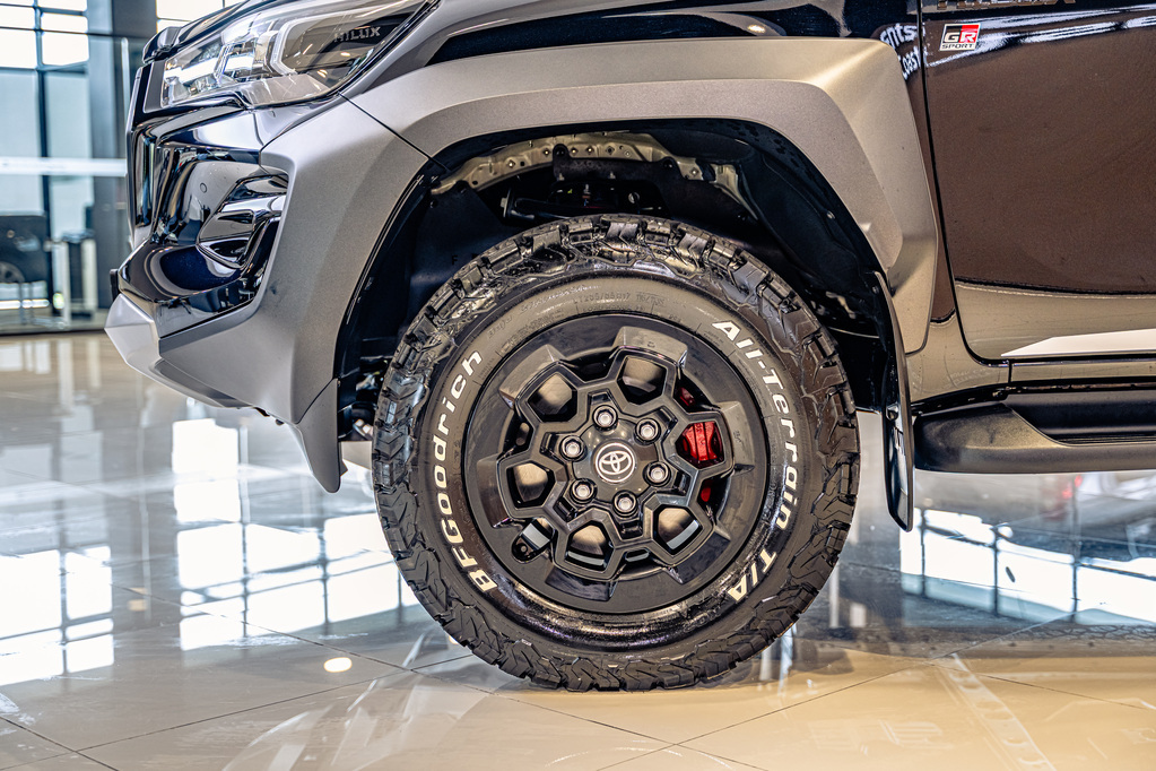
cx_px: 578
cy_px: 386
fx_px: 1573
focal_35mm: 49
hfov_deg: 40.3
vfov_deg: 27.5
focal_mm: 49
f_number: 2.8
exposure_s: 1/100
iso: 500
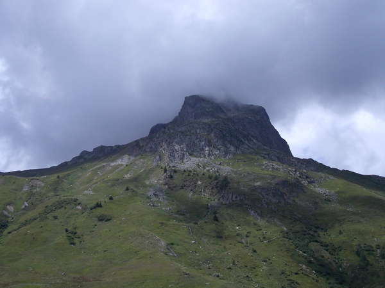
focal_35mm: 43
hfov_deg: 43.9
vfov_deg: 33.6
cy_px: 144
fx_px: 478
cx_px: 192
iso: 80
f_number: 6.5
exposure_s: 1/400
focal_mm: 6.1
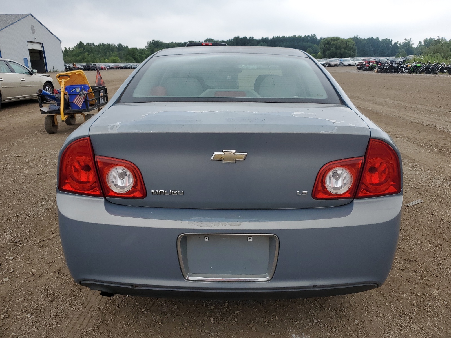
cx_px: 226
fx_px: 339
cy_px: 169
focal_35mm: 26
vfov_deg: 53.1
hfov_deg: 67.3
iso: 50
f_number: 1.5
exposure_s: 1/588
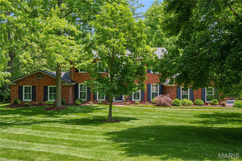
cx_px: 121
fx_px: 255
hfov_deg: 50.8
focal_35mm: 38
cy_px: 80
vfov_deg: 35.1
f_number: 8
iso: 400
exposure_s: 1/250
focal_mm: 25.3
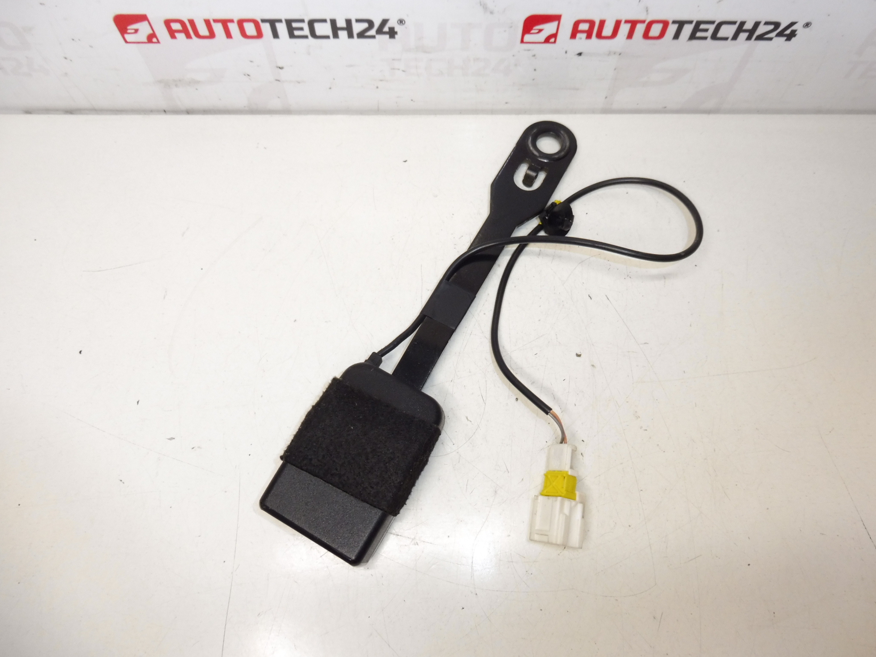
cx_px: 438
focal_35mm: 24
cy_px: 328
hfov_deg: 71.6
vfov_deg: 56.8
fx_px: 607
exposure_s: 1/125
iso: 200
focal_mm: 4.3
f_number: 3.5
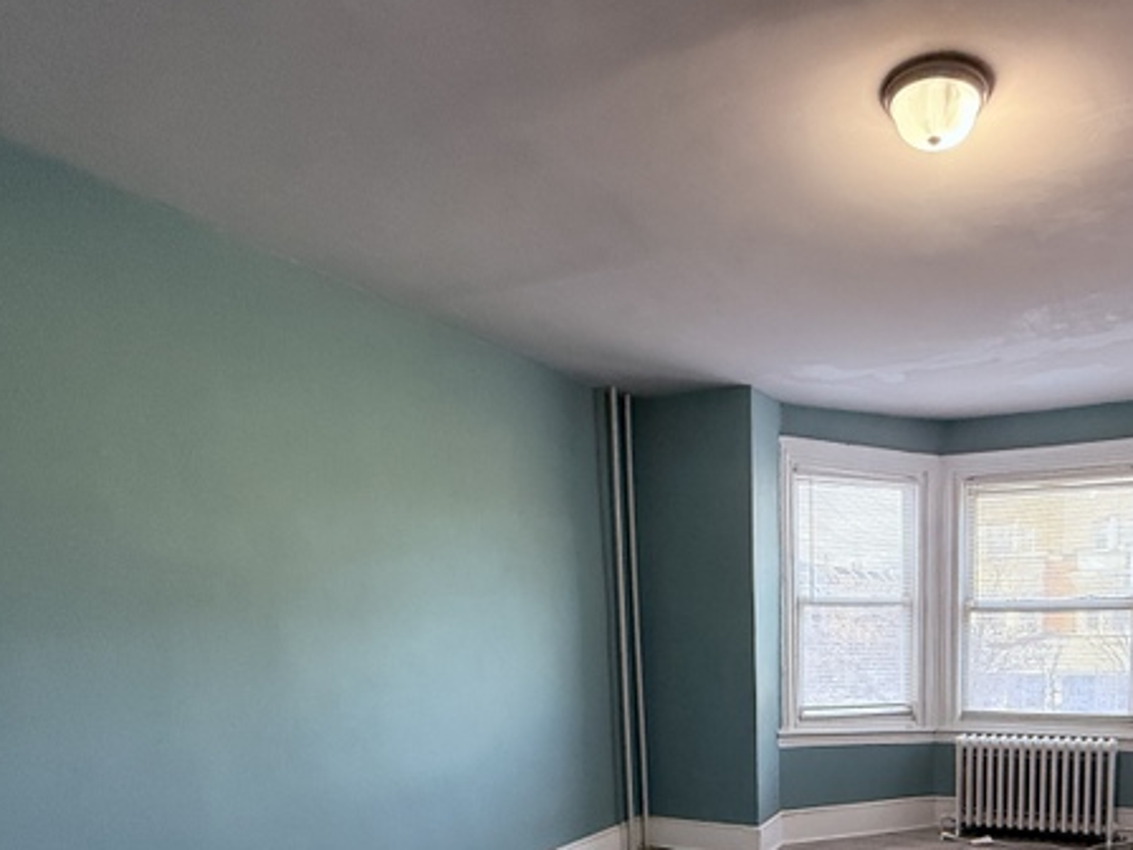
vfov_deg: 50.3
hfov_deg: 66.1
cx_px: 817
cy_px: 724
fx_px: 818
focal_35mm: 25
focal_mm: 2.22
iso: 500
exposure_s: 1/120
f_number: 2.2
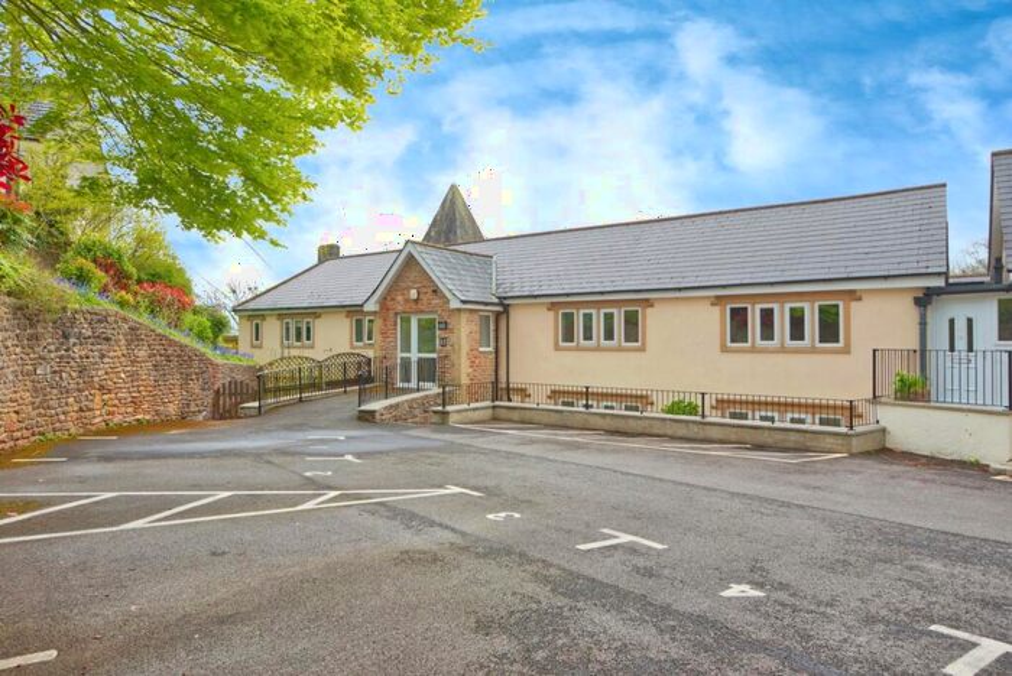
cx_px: 506
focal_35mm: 22
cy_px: 338
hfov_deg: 78.5
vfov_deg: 57.3
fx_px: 619
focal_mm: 22
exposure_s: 1/160
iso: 400
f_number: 9
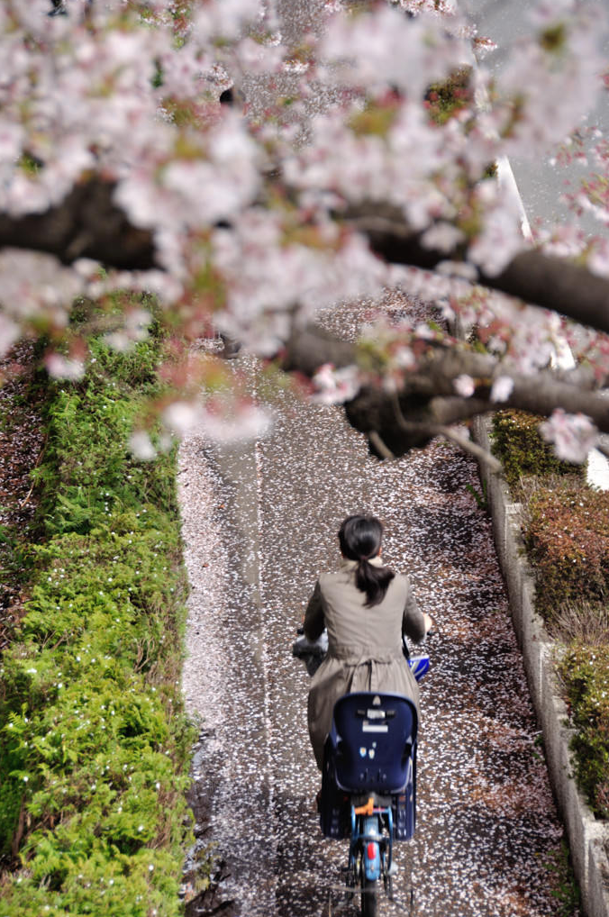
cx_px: 304
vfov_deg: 13.0
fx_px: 4033
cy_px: 458
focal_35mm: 159
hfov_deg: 8.6
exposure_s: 1/80
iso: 200
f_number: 8
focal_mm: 105
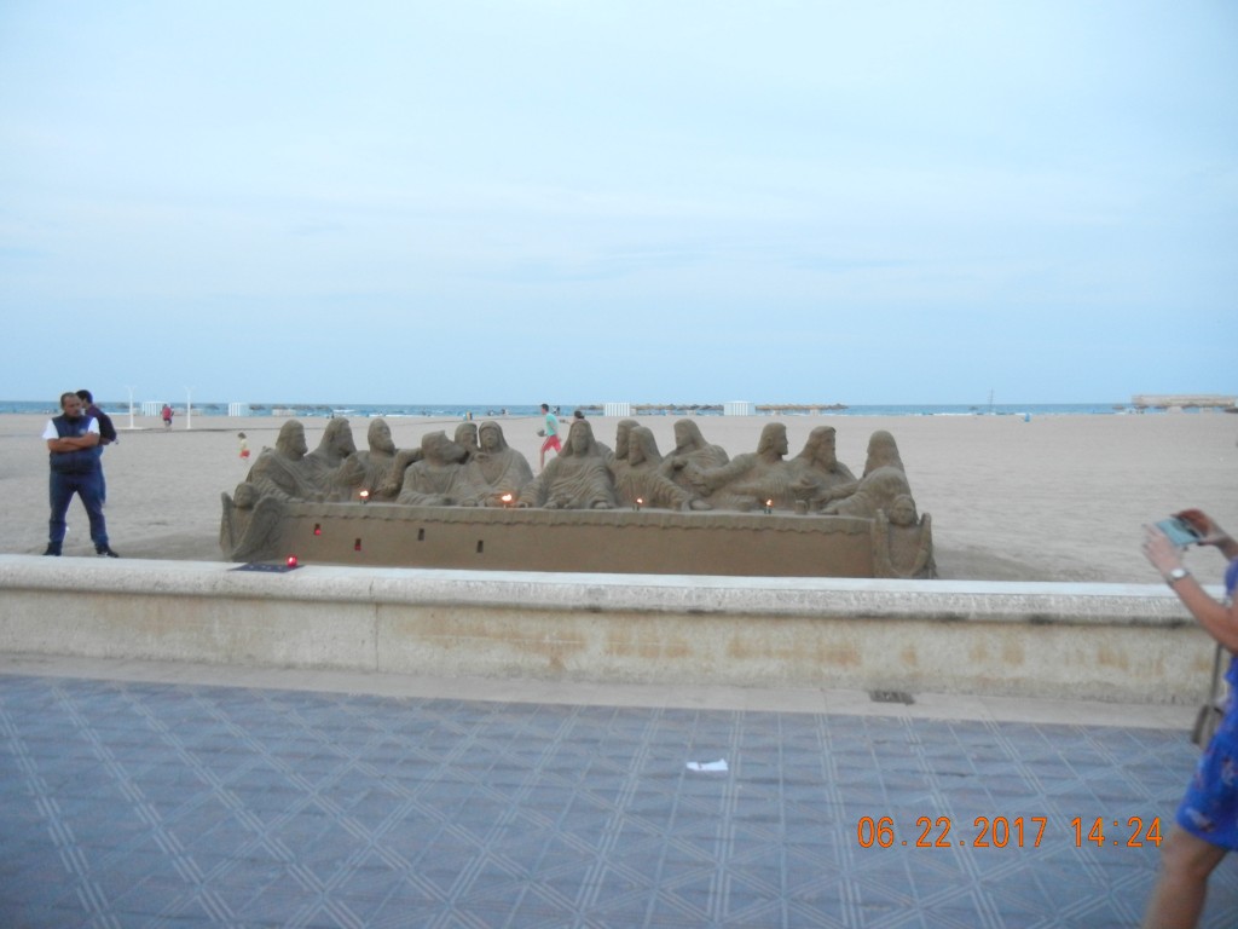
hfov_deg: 60.0
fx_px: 1073
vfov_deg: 46.8
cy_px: 464
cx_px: 619
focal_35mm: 30
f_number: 3.5
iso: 640
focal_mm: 5.4
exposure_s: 1/84.5
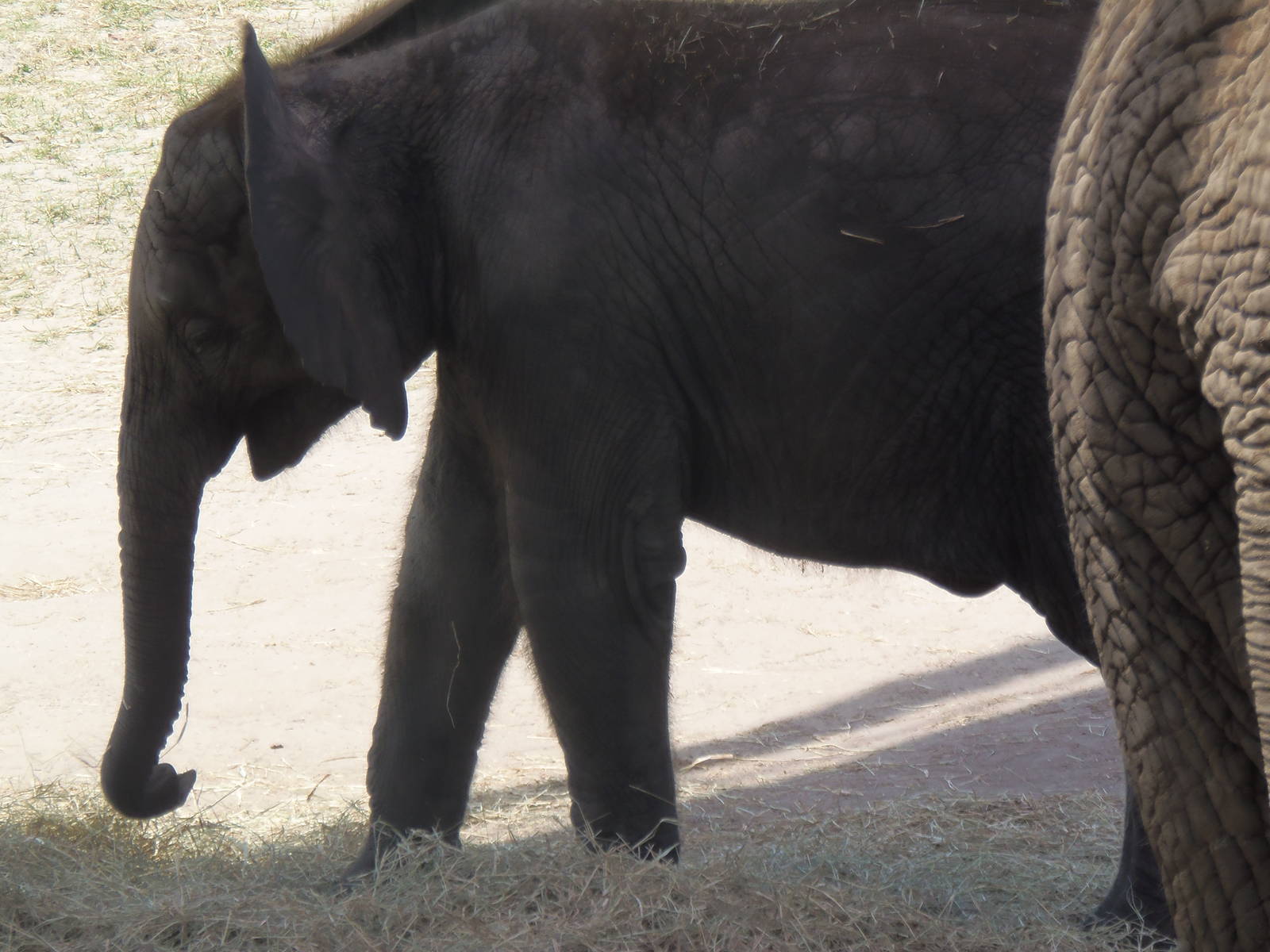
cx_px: 635
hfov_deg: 6.1
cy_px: 476
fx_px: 11960
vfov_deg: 4.6
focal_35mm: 326
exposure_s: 1/200
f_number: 5
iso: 64
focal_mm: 60.4
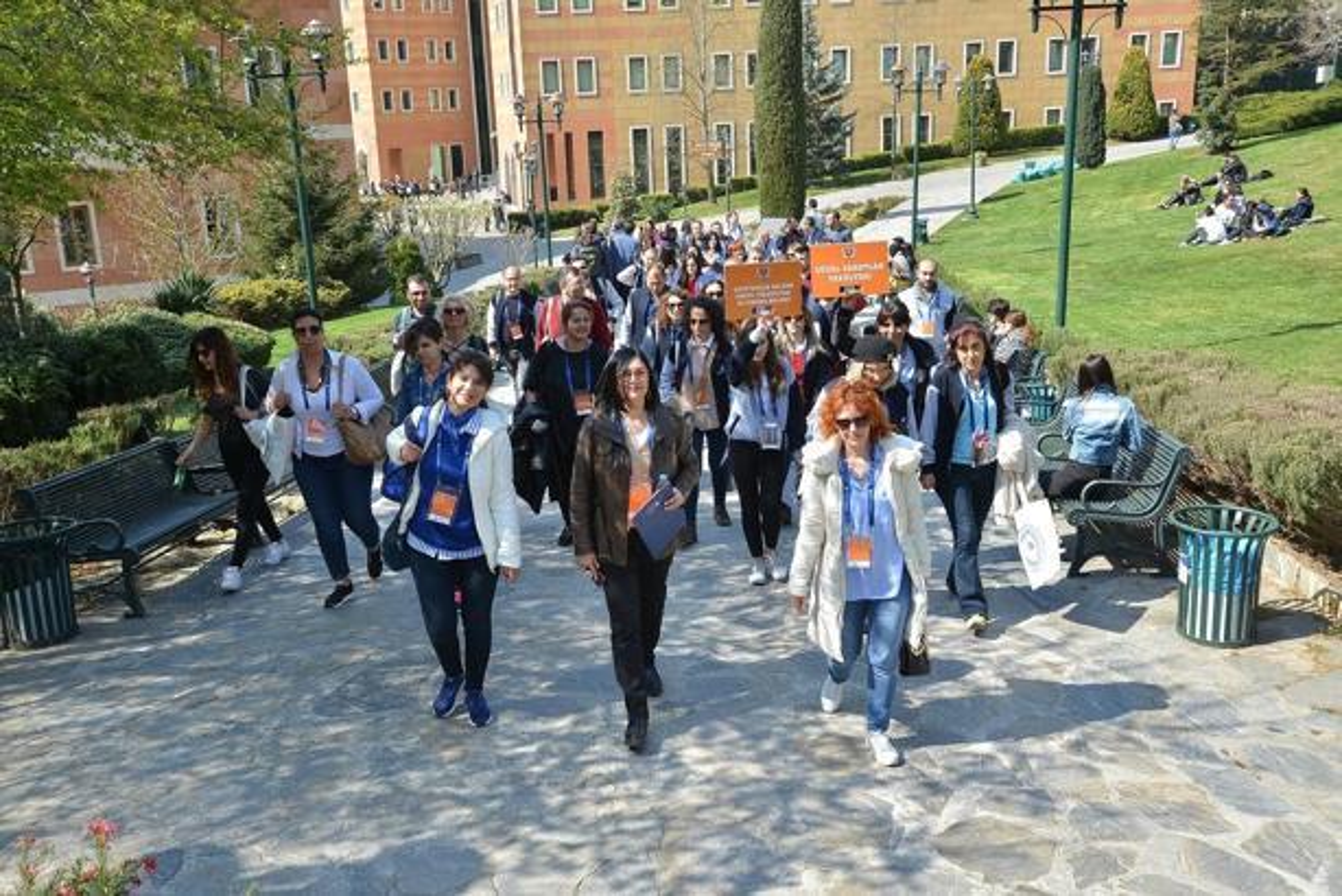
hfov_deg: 54.4
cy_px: 448
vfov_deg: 37.9
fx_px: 1305
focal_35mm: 35
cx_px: 671
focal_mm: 35
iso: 200
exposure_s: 1/125
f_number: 10
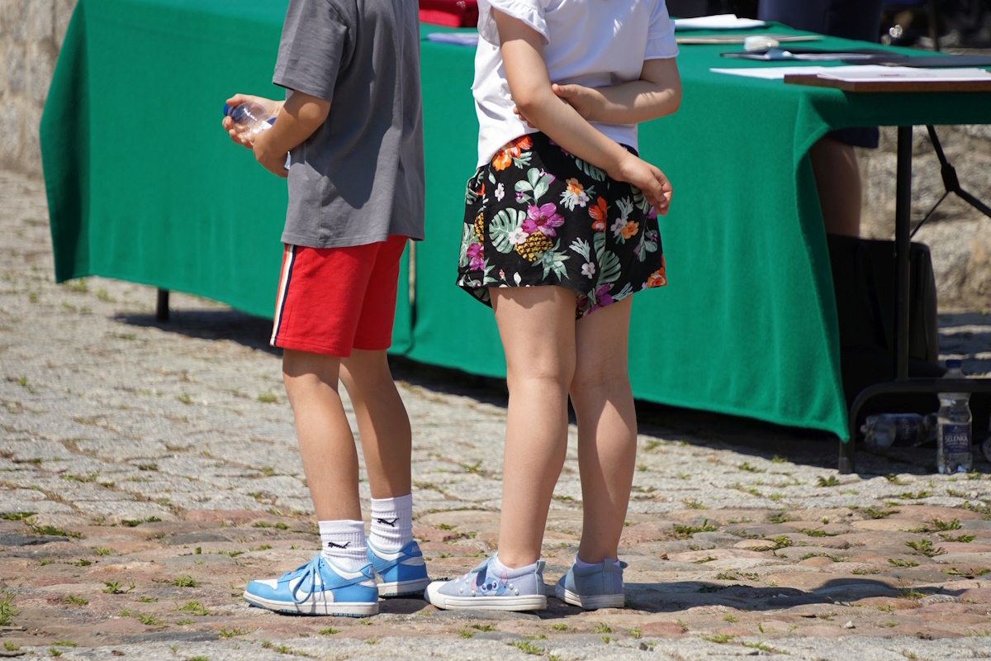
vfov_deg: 4.0
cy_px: 330
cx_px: 496
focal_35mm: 348
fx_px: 9579
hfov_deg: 5.9
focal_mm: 232
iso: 100
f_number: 6.3
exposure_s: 1/400
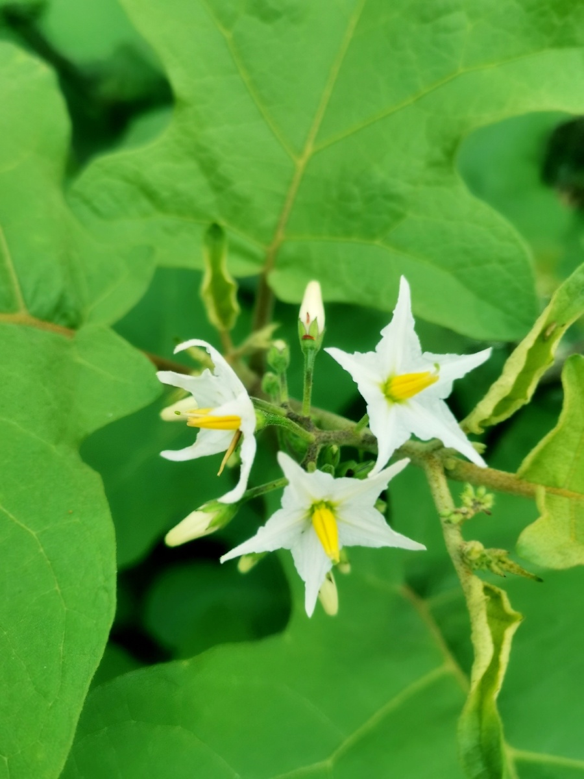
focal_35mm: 30
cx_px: 292
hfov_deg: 46.8
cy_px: 390
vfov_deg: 60.0
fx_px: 675
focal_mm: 4.75
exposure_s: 1/332
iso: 50
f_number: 5.6
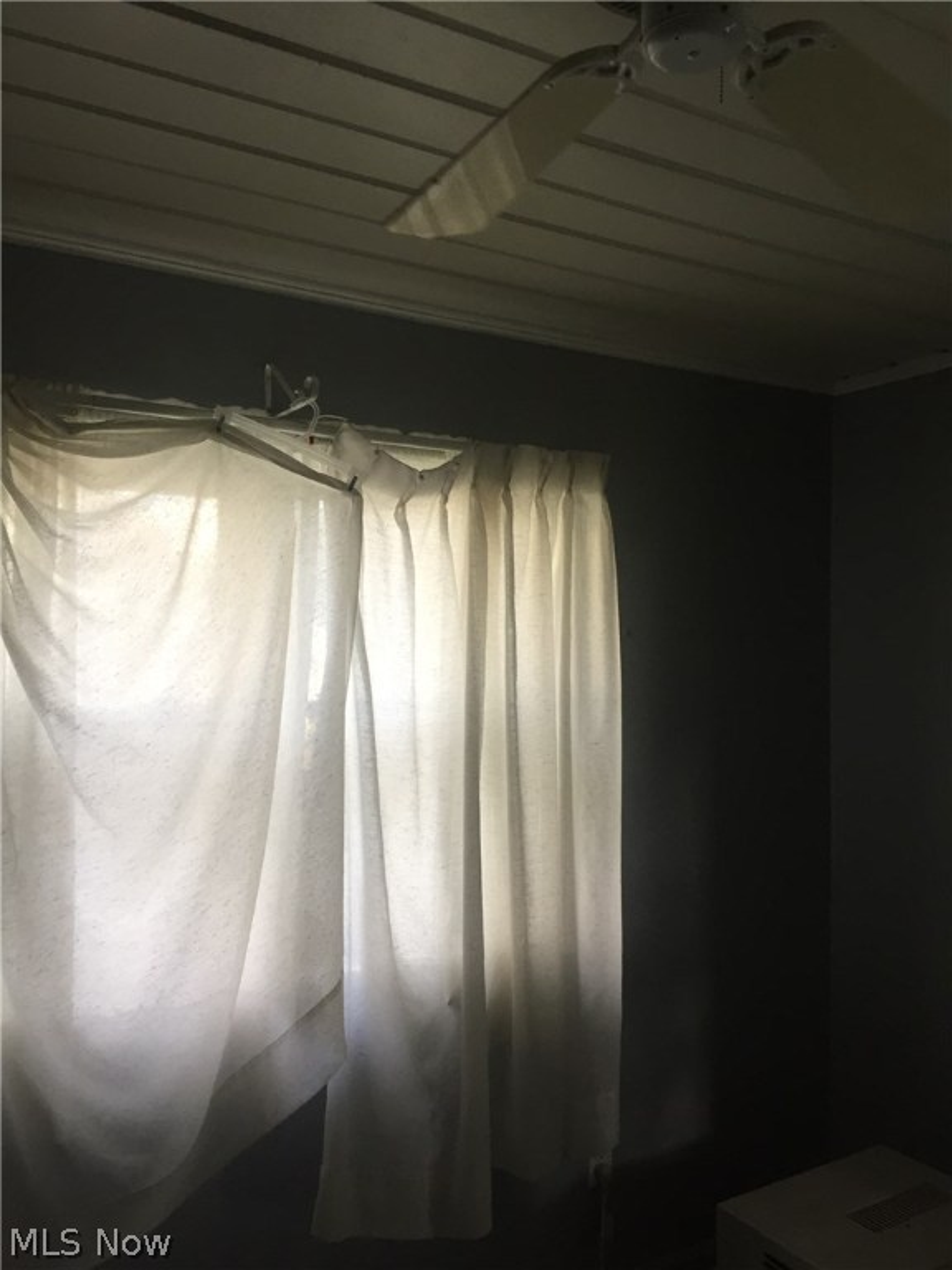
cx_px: 476
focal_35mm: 29
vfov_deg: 61.7
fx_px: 1063
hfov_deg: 48.2
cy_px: 635
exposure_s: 1/30
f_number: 2.2
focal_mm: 4.15
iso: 32
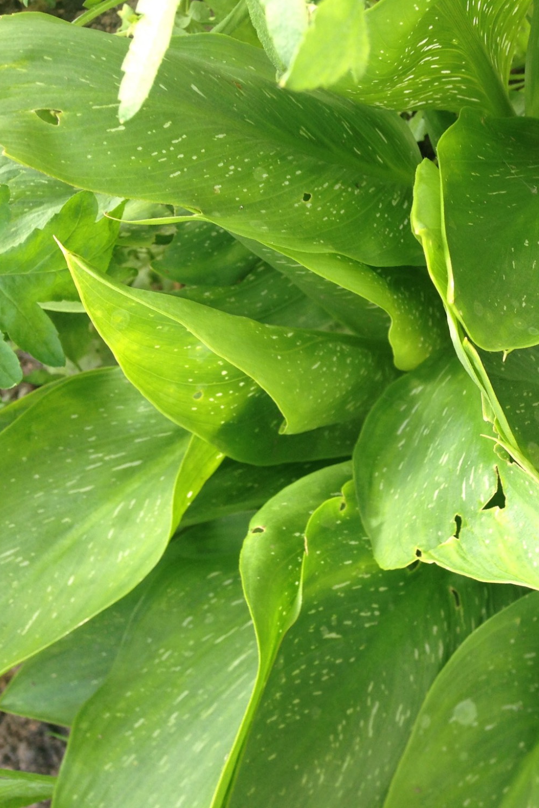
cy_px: 402
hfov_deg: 28.3
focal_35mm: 46
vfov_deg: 42.7
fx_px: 1033
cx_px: 470
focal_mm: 4.12
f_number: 2.4
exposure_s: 1/127
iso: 50
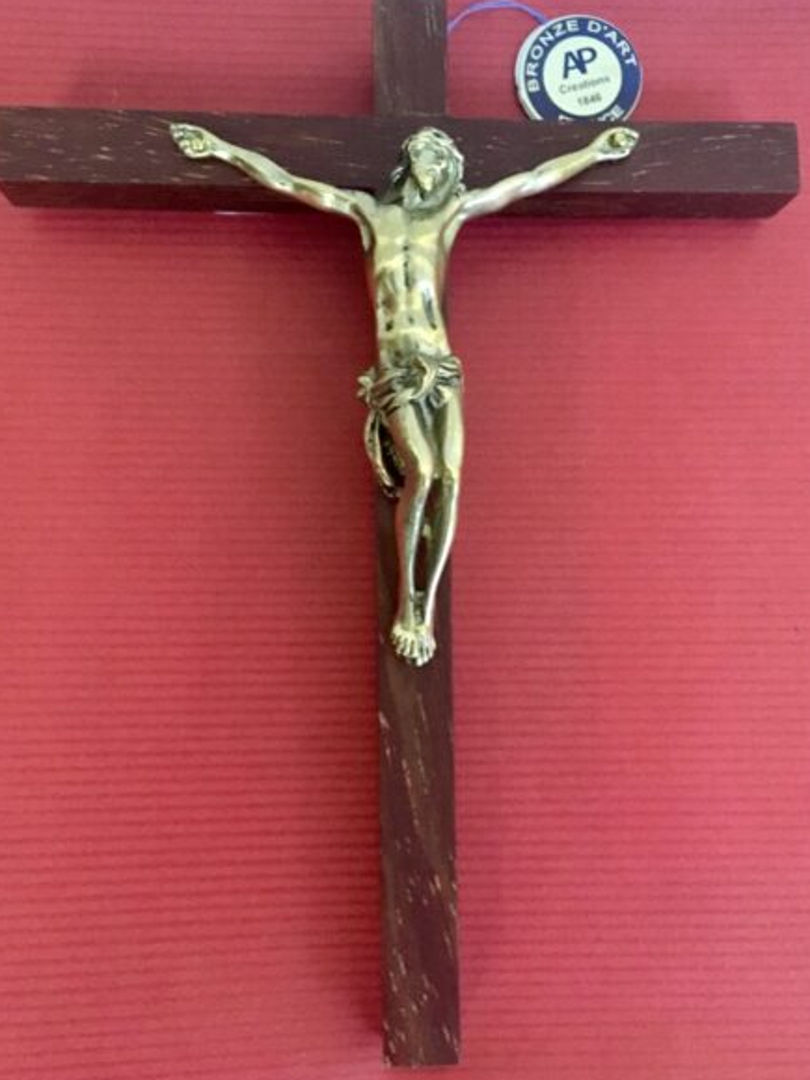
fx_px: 998
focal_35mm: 32
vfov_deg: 56.8
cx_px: 410
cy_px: 557
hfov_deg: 44.2
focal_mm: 4.15
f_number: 2.2
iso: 640
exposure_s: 1/17
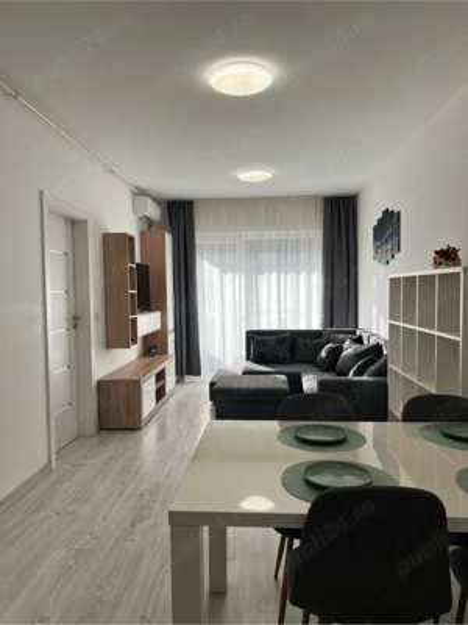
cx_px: 234
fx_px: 469
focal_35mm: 26
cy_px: 312
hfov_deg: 53.1
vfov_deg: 67.3
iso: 50
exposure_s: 1/359
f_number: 1.5
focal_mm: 5.7
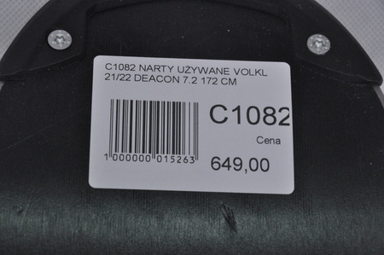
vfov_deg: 8.7
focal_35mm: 158
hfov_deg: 13.1
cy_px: 128
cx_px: 192
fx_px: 1678
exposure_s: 1/125
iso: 3200
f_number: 9.5
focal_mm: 105
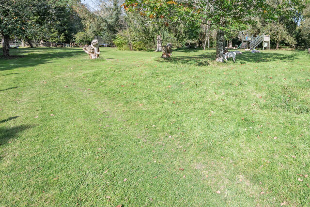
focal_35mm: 25
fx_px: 214
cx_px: 221
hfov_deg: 68.5
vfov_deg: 50.1
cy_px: 58
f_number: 8
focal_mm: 15.5
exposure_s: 1/200
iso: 100
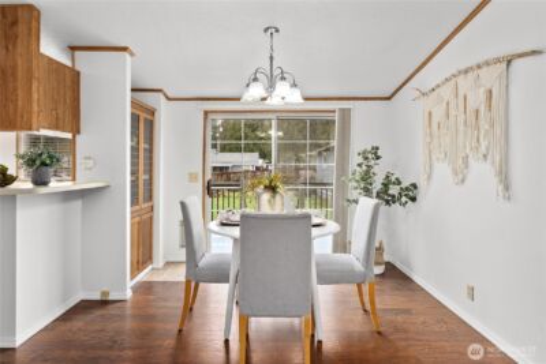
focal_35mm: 20
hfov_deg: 84.0
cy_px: 182
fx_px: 303
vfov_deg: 62.0
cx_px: 273
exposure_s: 1/15
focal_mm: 20
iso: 1000
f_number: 7.1
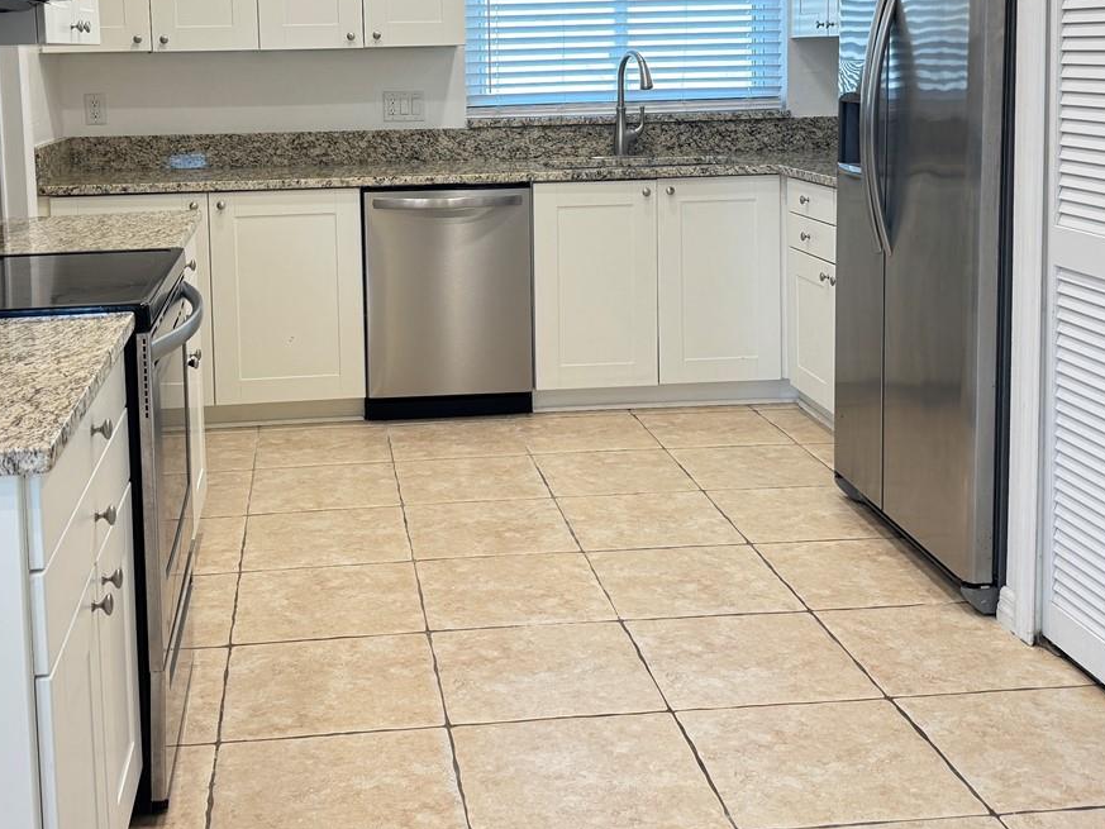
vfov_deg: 32.1
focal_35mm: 44
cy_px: 175
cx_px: 454
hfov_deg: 42.8
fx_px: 1405
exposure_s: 1/60
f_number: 1.78
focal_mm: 6.76
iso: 125
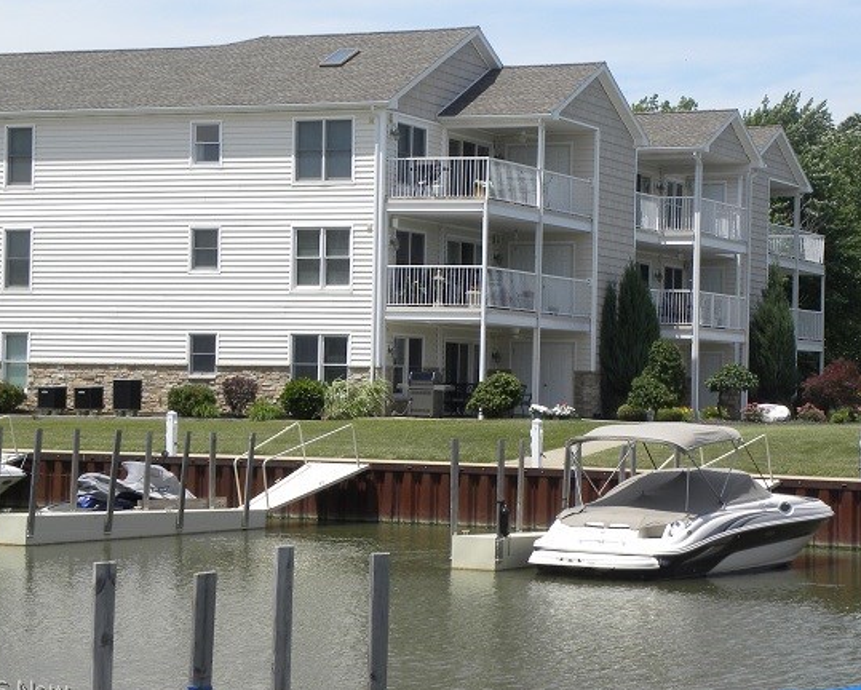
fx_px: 2423
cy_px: 288
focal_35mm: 95
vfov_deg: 16.2
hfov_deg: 20.1
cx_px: 513
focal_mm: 13.4
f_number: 6.3
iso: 64
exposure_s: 1/440
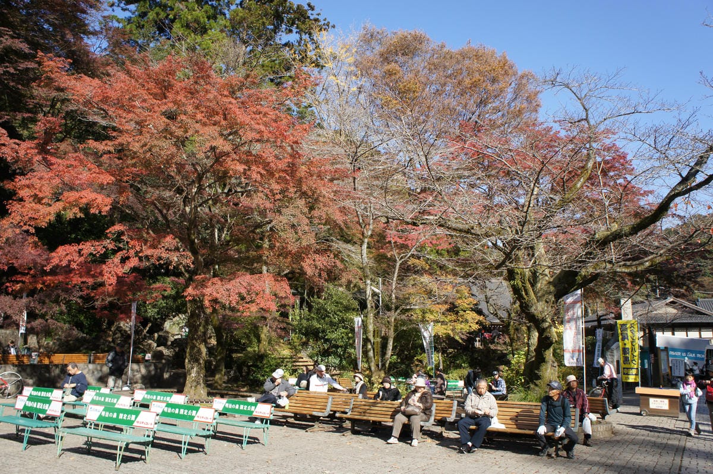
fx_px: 535
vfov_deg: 47.9
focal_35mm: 27
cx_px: 356
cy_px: 237
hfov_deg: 67.4
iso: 200
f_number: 7.1
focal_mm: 18
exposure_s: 1/250
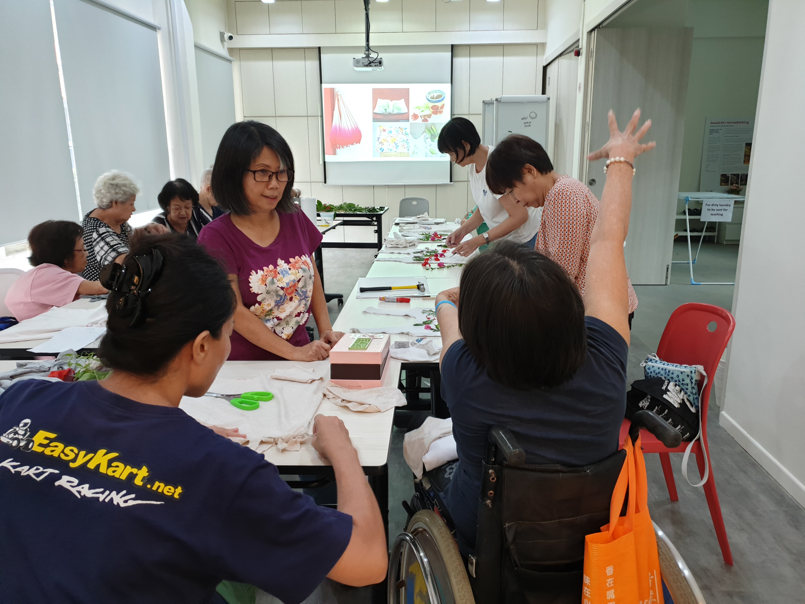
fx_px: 605
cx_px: 402
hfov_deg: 67.3
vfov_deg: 53.1
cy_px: 302
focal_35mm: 26
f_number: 1.5
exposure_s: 1/50
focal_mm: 4.3
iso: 160
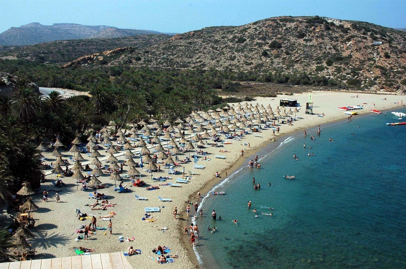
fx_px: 473
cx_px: 203
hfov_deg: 46.4
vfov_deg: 31.8
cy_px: 134
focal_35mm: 42
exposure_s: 1/1600
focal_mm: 28
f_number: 8
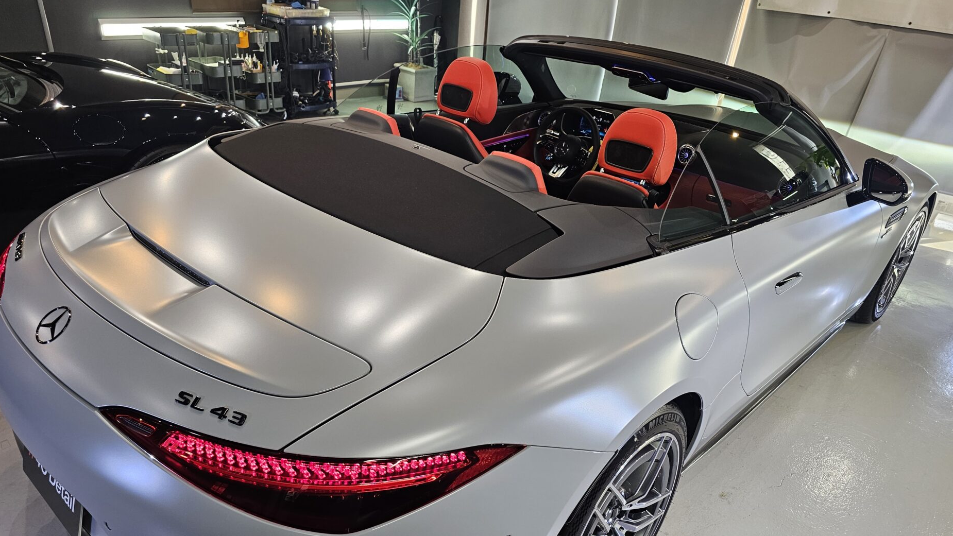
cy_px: 326
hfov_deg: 71.9
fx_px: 657
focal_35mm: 26
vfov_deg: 44.1
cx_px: 475
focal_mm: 6.3
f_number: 1.7
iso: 125
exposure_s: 1/100
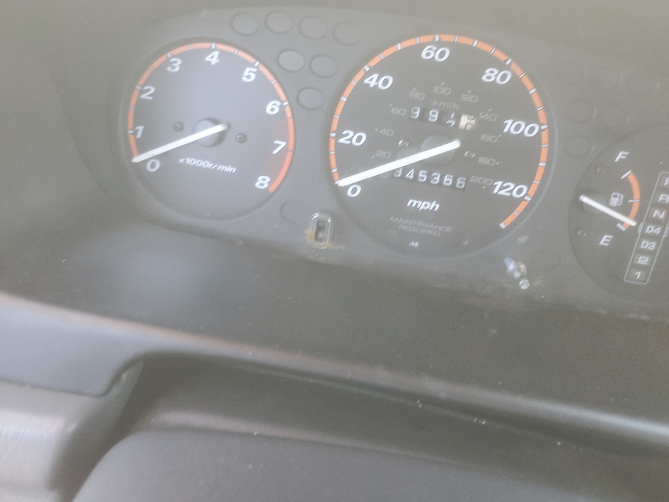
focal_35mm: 26
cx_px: 334
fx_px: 502
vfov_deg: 53.1
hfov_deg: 67.3
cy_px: 251
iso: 68
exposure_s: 1/60.2
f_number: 1.5
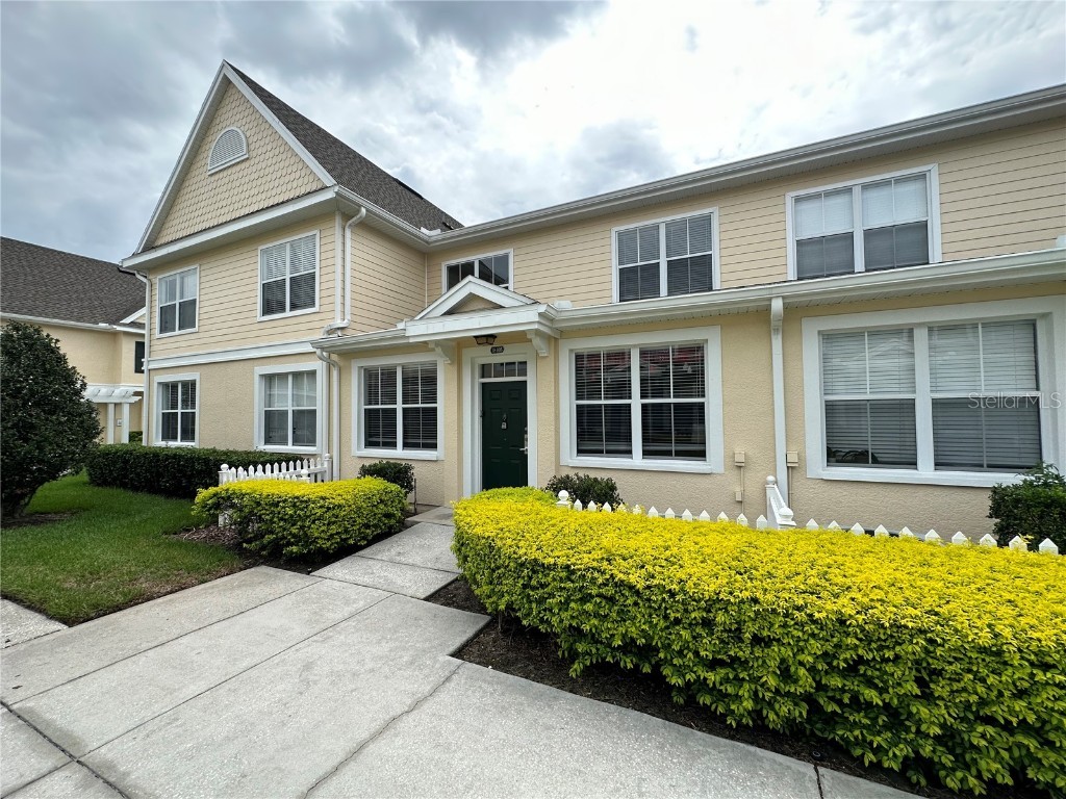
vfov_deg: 85.7
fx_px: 431
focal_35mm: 14
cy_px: 400
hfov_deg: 102.1
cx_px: 533
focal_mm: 2.22
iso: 50
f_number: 2.2
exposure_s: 1/988
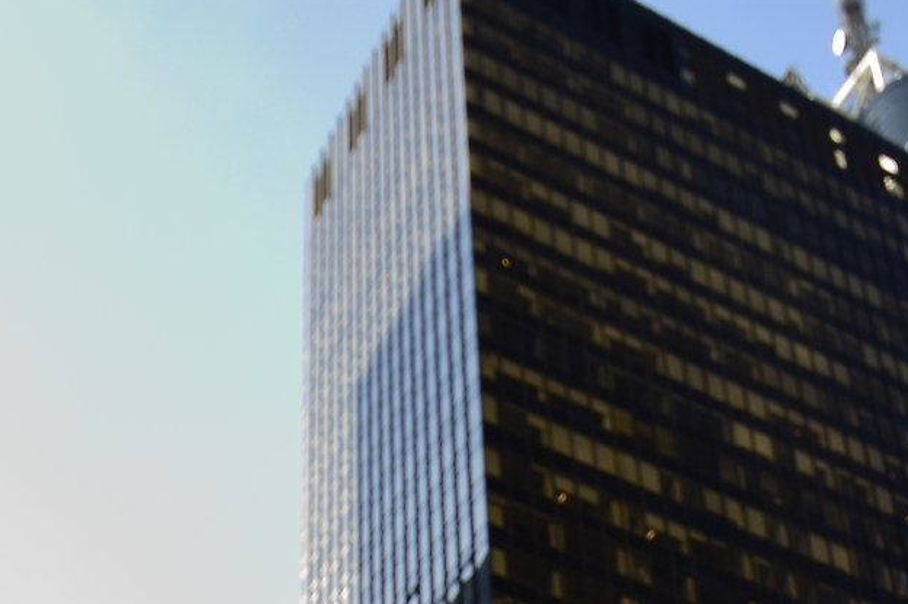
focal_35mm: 75
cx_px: 495
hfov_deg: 27.0
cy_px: 1061
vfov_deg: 15.7
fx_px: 1889
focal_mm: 13
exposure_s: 1/125
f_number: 5
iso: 400
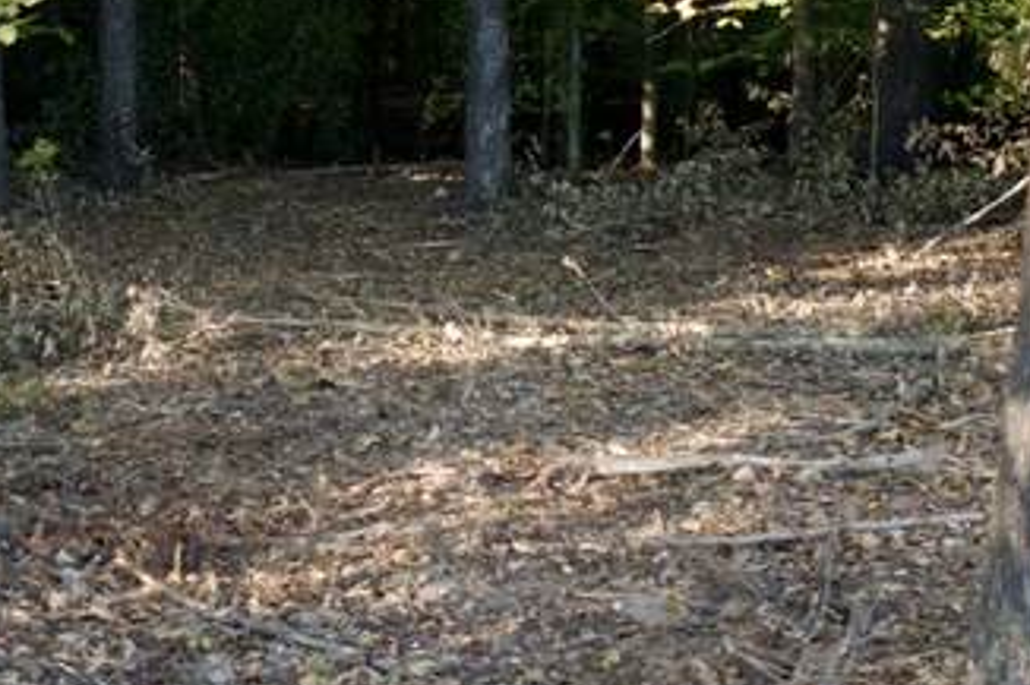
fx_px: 3145
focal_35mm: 110
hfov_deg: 18.1
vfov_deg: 12.0
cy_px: -243
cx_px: 9
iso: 400
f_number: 2.8
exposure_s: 1/20
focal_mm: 10.26
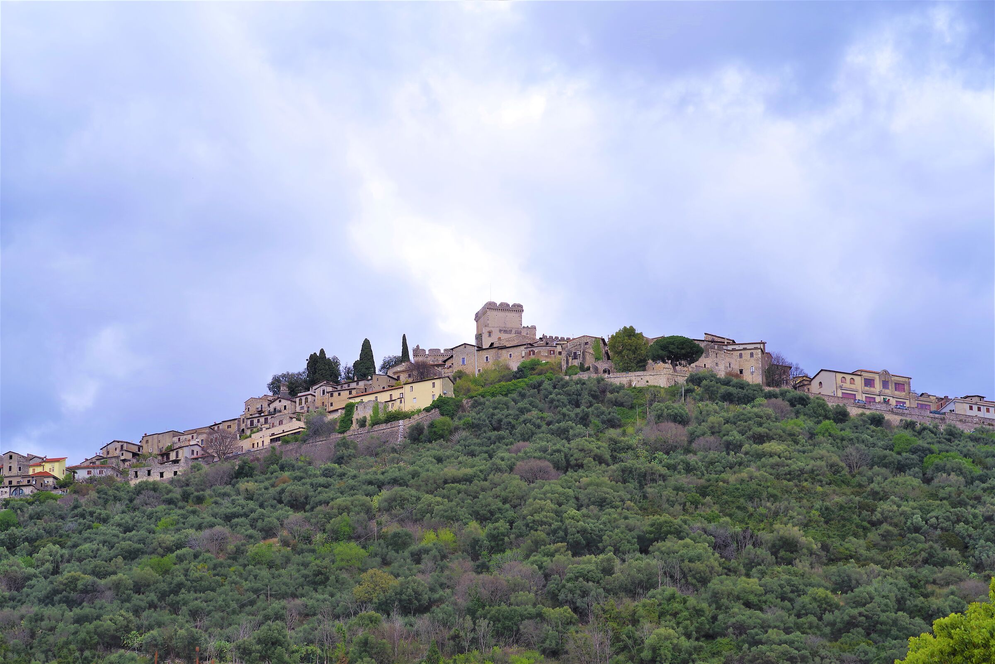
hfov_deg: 20.4
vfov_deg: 13.7
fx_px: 2765
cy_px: 332
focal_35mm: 100
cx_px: 498
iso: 100
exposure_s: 1/100
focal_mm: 100
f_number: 8
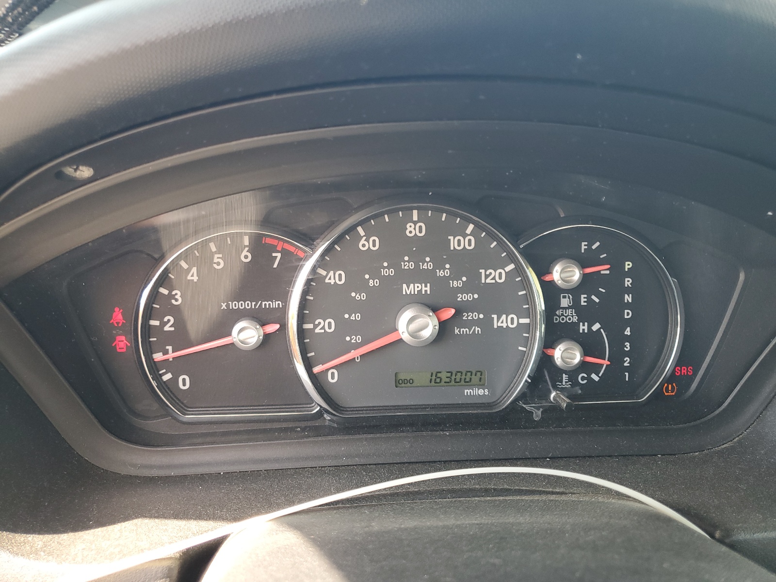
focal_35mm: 26
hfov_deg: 67.3
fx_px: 583
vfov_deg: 53.1
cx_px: 388
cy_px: 291
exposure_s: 1/120
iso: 60
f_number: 1.5
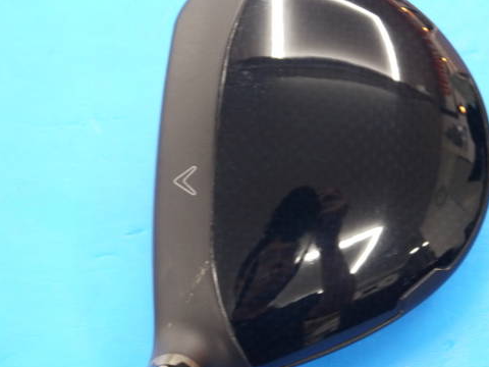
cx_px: 308
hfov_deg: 17.5
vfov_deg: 13.2
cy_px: 170
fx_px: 1582
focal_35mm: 112
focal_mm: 42
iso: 800
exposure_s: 1/40
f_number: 5.6
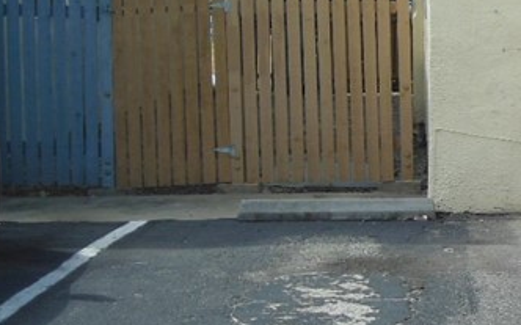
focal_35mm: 108
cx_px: 559
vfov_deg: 12.1
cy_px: 182
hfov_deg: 18.6
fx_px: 1532
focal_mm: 6
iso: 125
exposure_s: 1/1000
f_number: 3.5
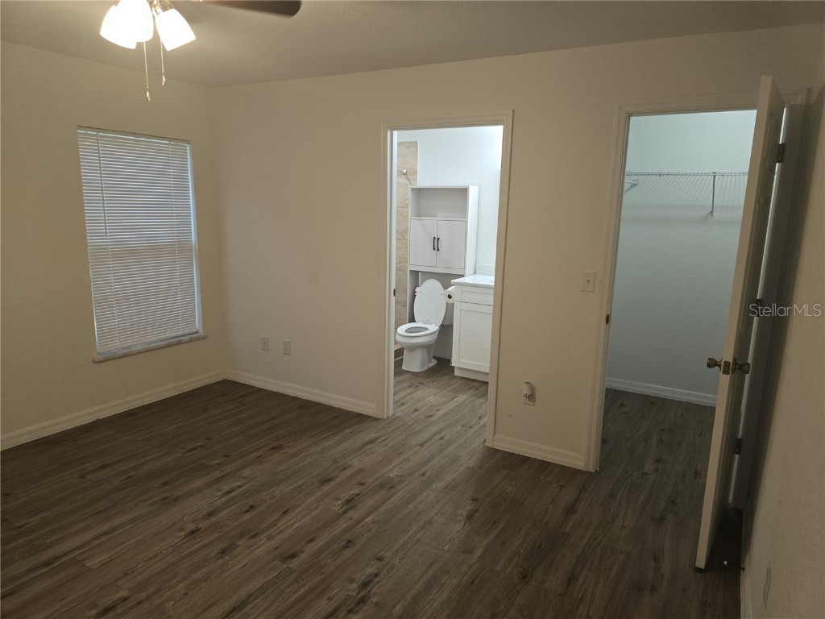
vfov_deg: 58.9
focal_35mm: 23
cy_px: 310
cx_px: 412
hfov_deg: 73.9
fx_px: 548
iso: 200
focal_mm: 6.3
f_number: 1.7
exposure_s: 1/120
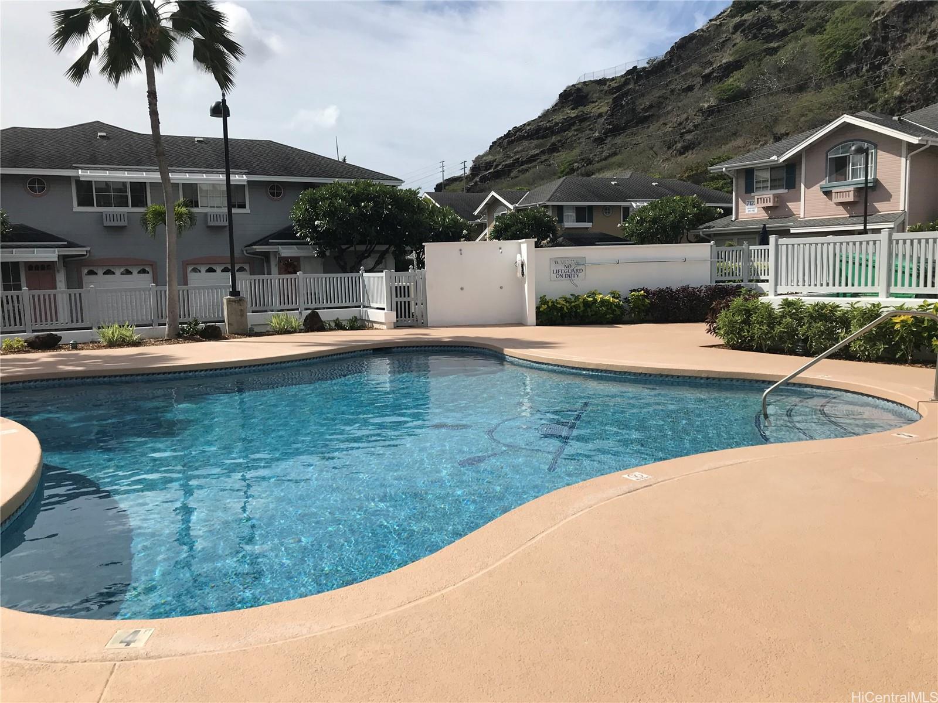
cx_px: 469
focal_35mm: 28
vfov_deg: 49.7
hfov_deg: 63.4
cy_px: 352
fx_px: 759
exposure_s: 1/4808
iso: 20
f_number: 1.8
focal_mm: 3.99
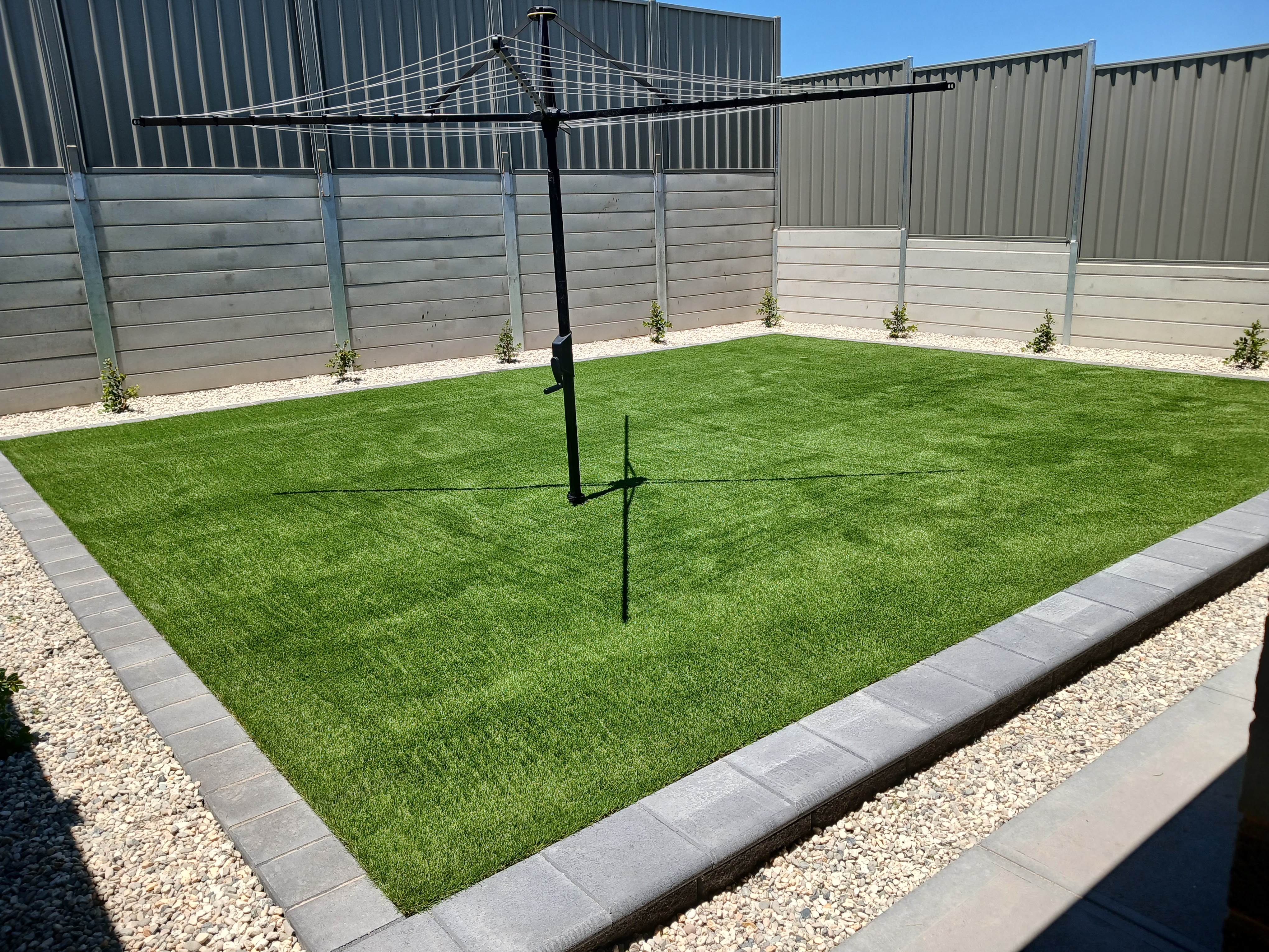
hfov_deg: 65.3
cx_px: 634
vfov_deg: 51.4
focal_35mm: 27
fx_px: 990
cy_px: 476
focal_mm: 3.98
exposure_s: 1/570
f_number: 1.8
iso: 20
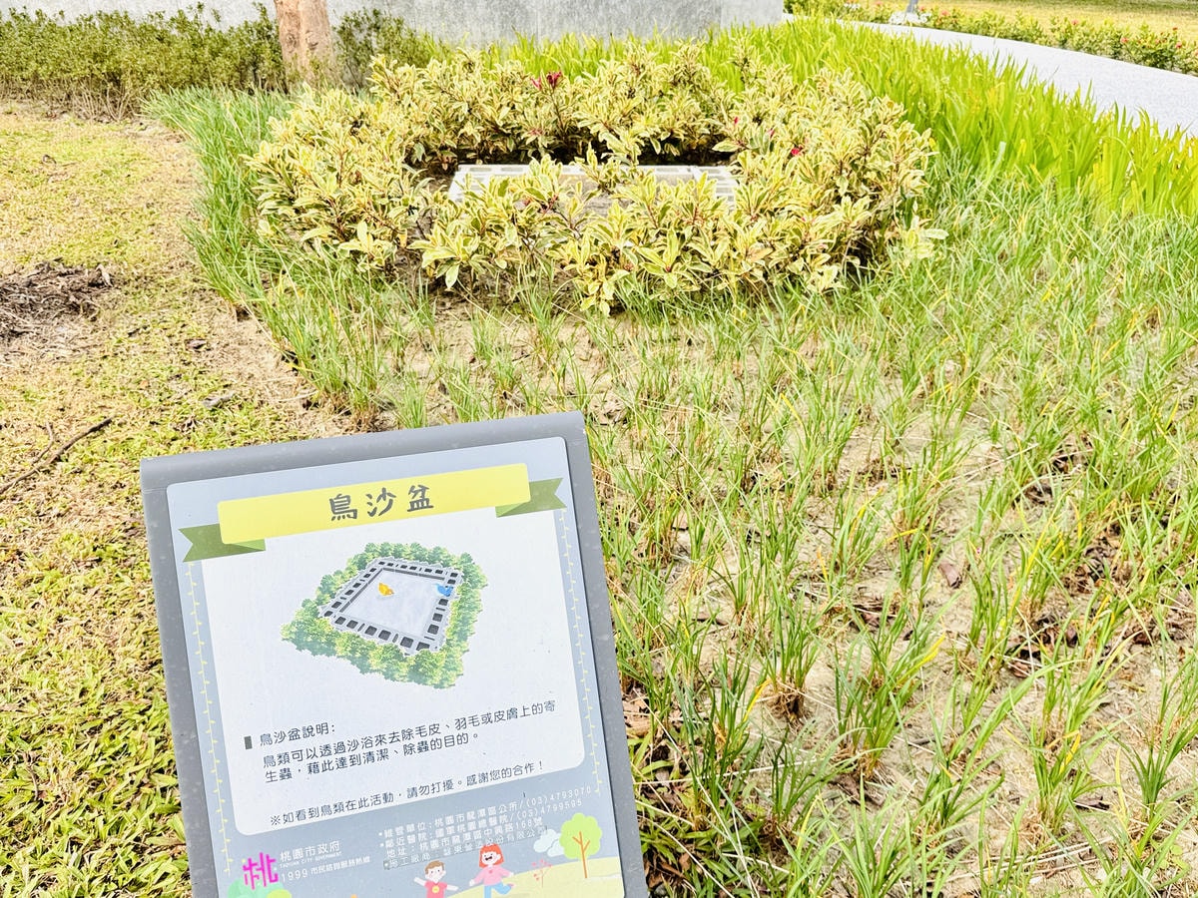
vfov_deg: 56.8
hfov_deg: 71.6
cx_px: 599
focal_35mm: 24
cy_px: 449
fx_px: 831
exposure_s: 1/723
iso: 80
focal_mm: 6.76
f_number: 1.78
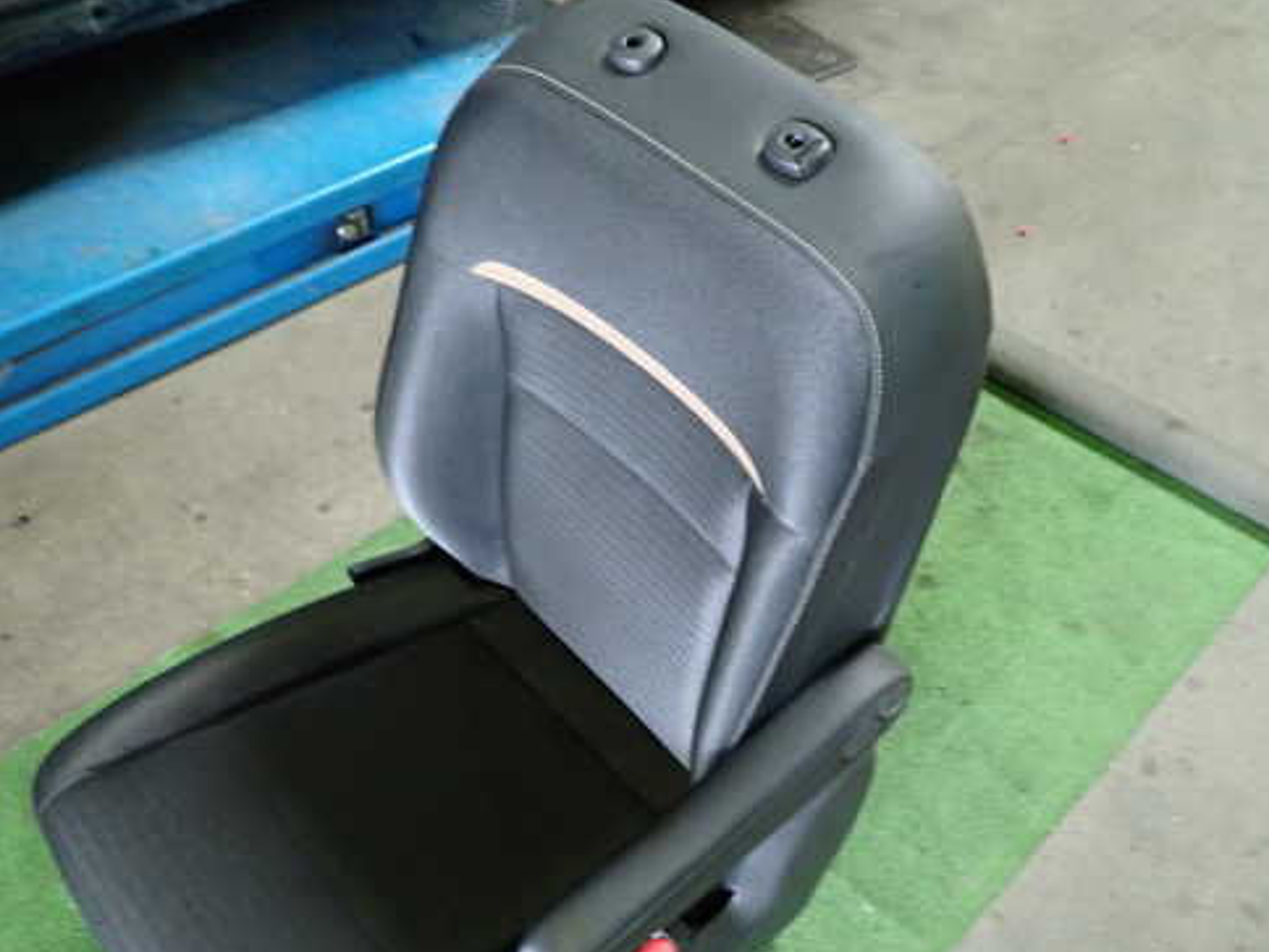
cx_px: 700
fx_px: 1136
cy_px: 522
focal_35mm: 31
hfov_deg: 58.2
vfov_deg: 45.4
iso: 400
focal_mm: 4.5
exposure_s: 1/30
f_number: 2
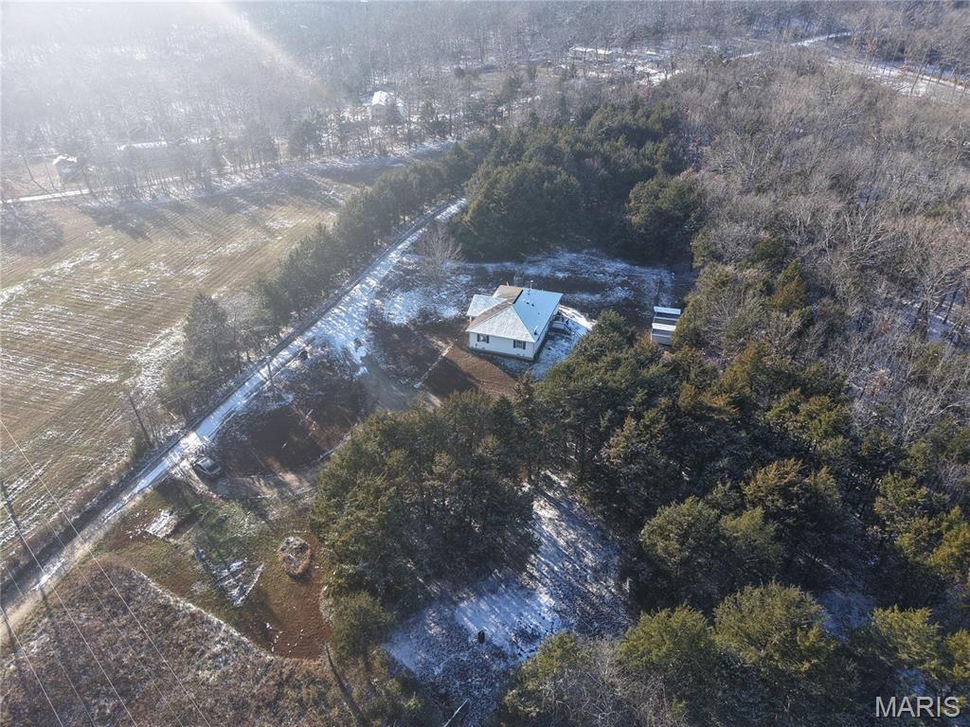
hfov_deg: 71.6
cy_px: 364
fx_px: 673
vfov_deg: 56.8
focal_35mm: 24
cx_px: 485
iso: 120
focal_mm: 8.67
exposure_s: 1/1000
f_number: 1.8
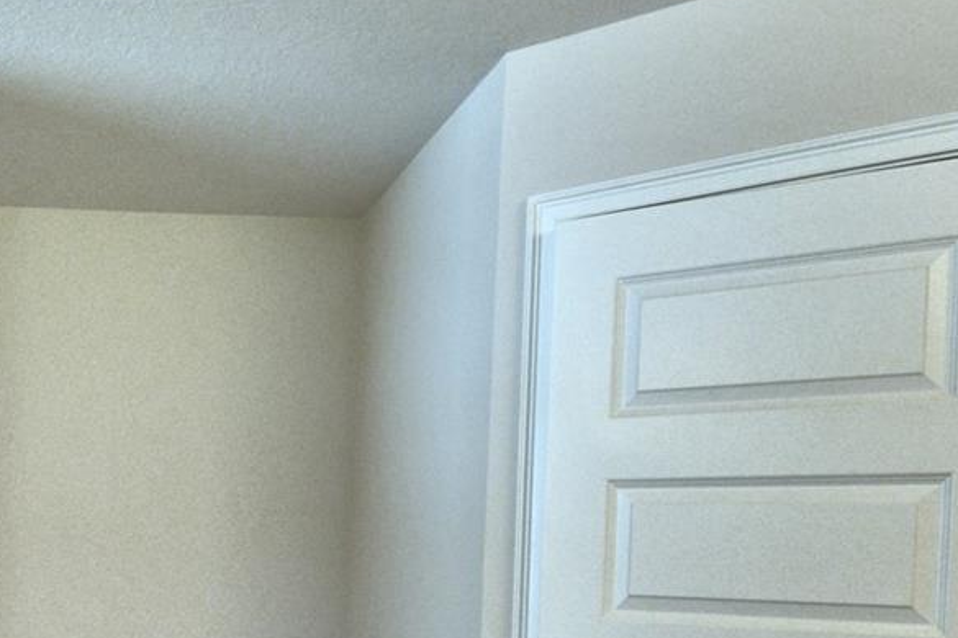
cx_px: 93
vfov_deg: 30.9
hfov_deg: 43.3
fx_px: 1091
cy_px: 592
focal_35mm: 41
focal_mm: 10
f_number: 4.5
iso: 400
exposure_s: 1/125
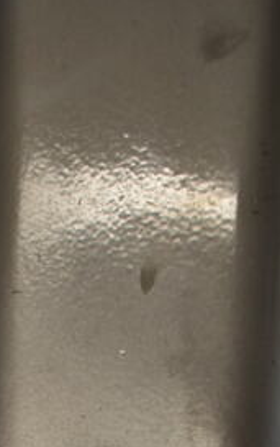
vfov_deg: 18.8
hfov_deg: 14.2
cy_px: 741
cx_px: 116
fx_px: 1121
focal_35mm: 92
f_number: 3.5
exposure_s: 1/30
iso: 200
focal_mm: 18
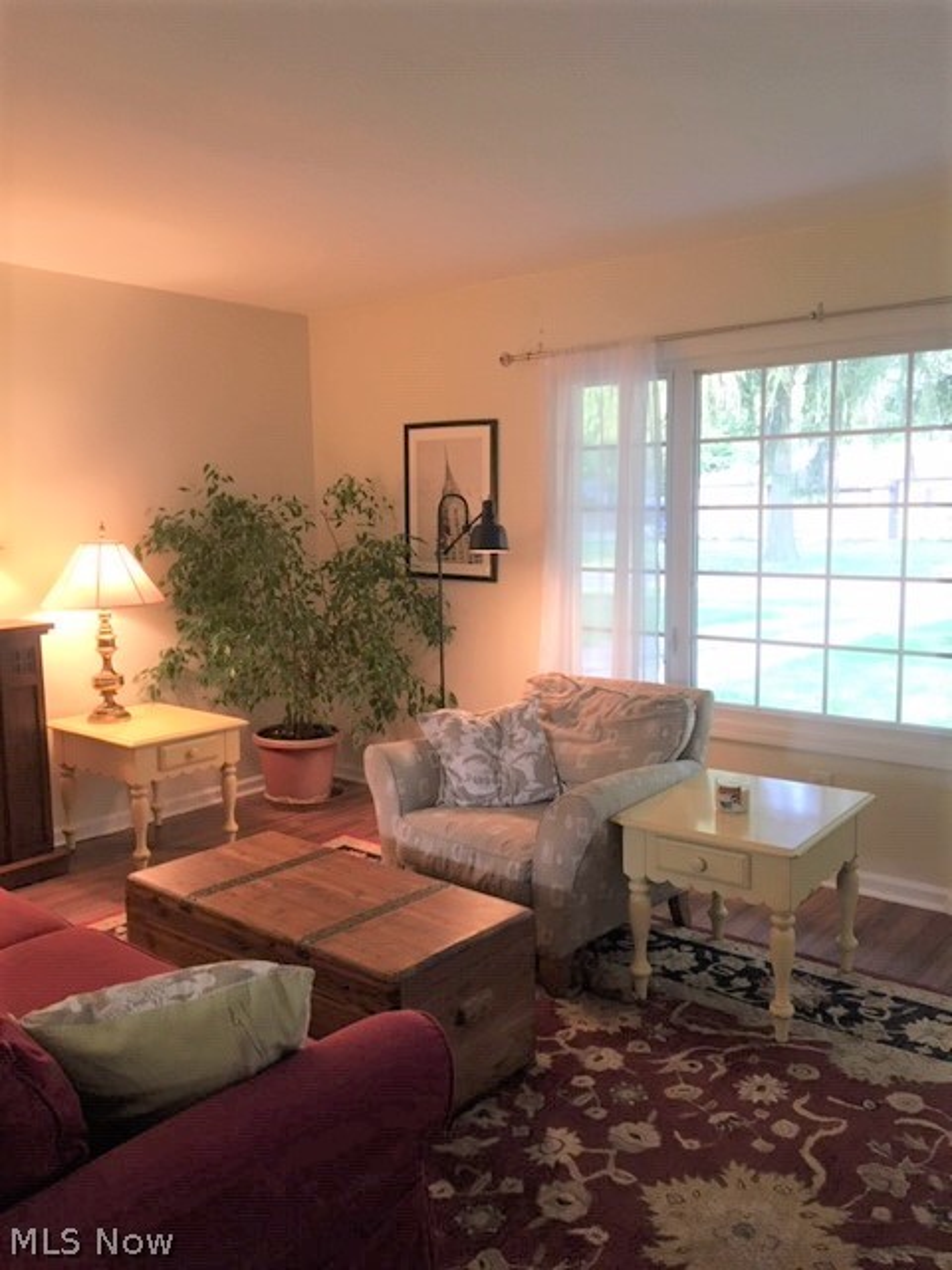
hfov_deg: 48.2
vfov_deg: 61.7
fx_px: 1063
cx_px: 476
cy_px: 635
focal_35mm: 29
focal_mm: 4.15
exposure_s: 1/30
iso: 125
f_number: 2.2
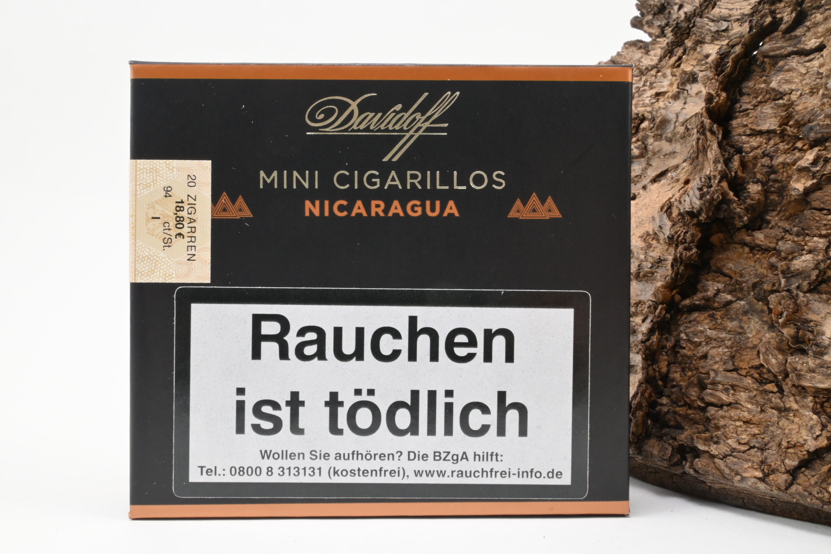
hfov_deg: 57.2
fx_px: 762
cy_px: 291
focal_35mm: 33
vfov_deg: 40.0
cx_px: 404
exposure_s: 1/15
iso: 640
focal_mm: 20
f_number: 22
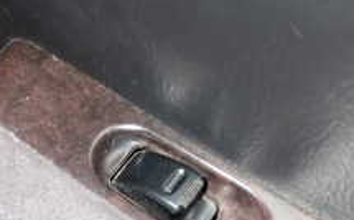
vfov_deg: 17.5
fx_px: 713
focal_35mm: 74
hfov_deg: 26.9
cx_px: 33
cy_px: 62
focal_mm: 4.5
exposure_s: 1/30
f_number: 2
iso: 320
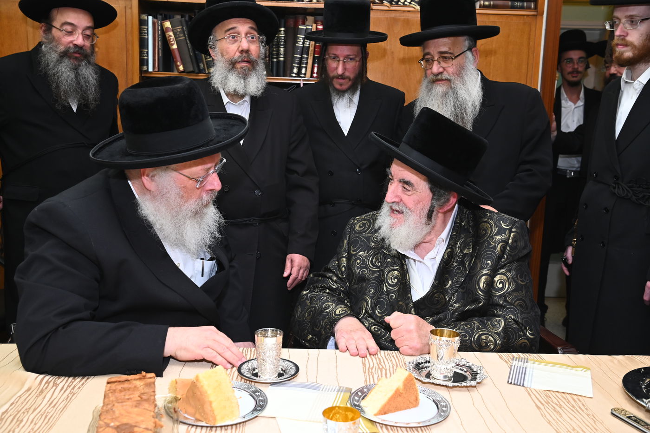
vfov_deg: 35.0
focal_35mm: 38
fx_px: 686
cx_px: 325
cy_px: 216
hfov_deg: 50.7
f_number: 7.1
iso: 1250
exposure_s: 1/200
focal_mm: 38
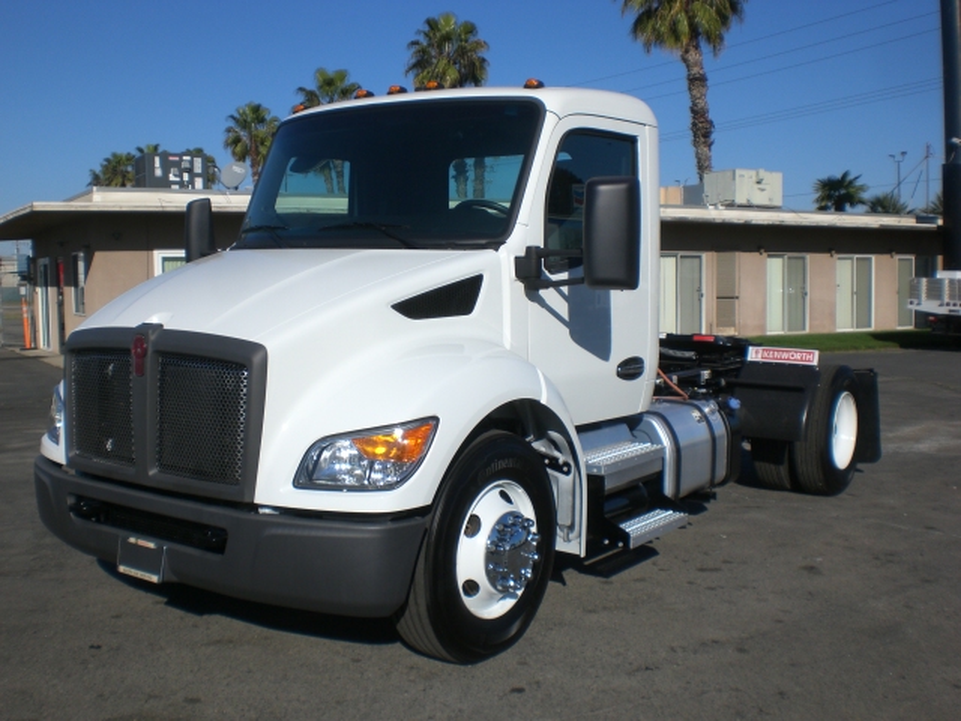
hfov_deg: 49.0
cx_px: 480
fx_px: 1055
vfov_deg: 37.7
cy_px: 360
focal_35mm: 38
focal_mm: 6.3
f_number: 4.4
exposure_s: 1/1000
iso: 50
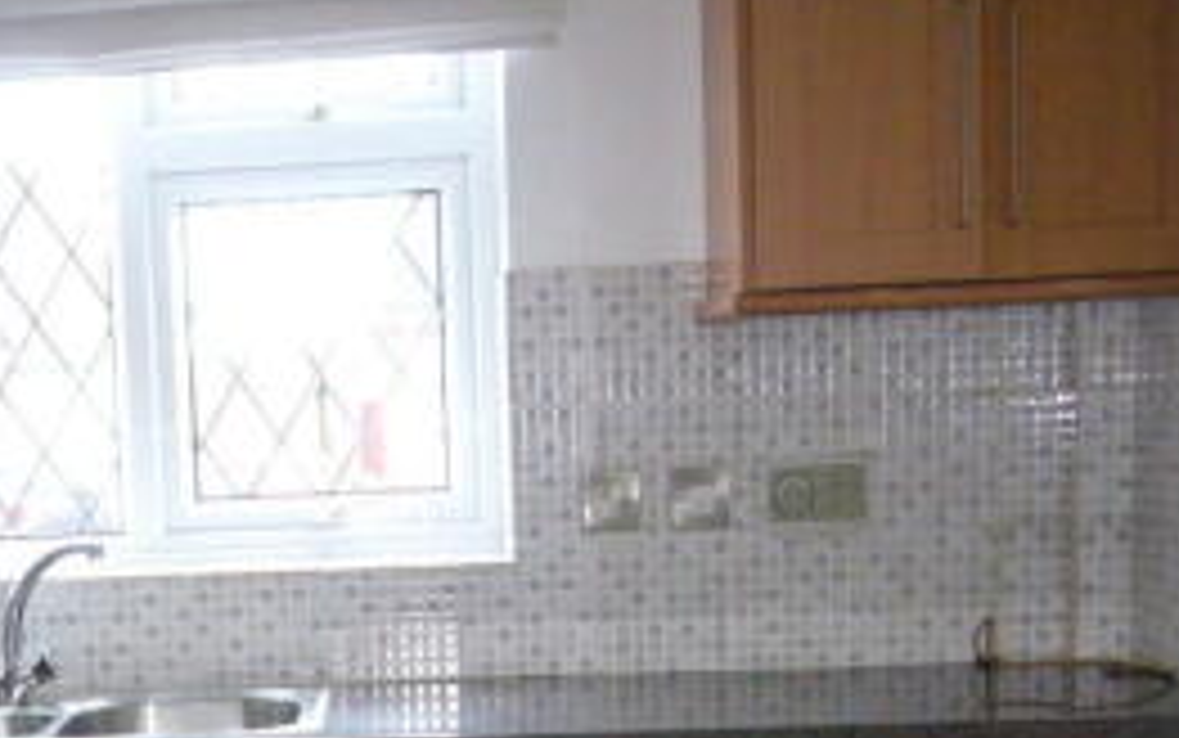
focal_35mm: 66
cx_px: 187
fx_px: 2122
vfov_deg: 18.8
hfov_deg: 30.1
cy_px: 853
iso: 320
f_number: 2.8
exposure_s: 1/30
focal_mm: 4.6
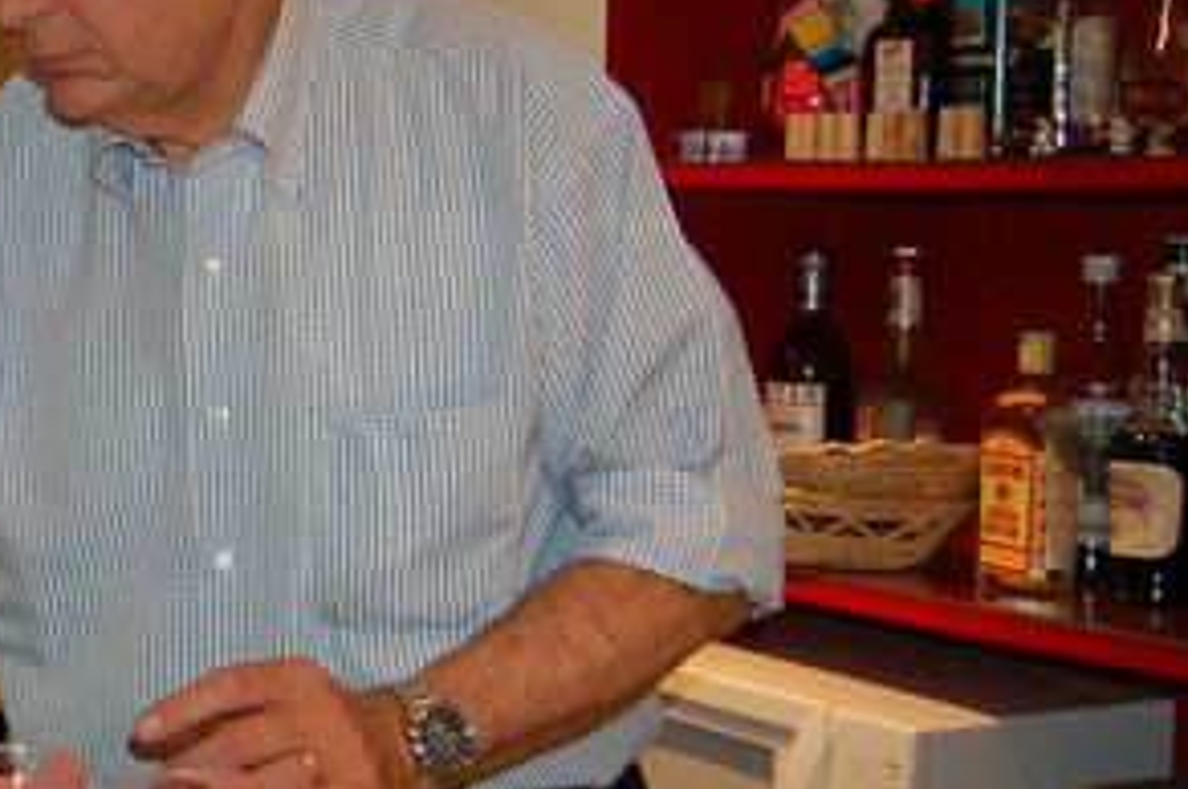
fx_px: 2439
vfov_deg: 18.3
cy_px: 252
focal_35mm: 74
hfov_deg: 24.2
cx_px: -321
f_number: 3.5
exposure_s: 1/60
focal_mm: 18
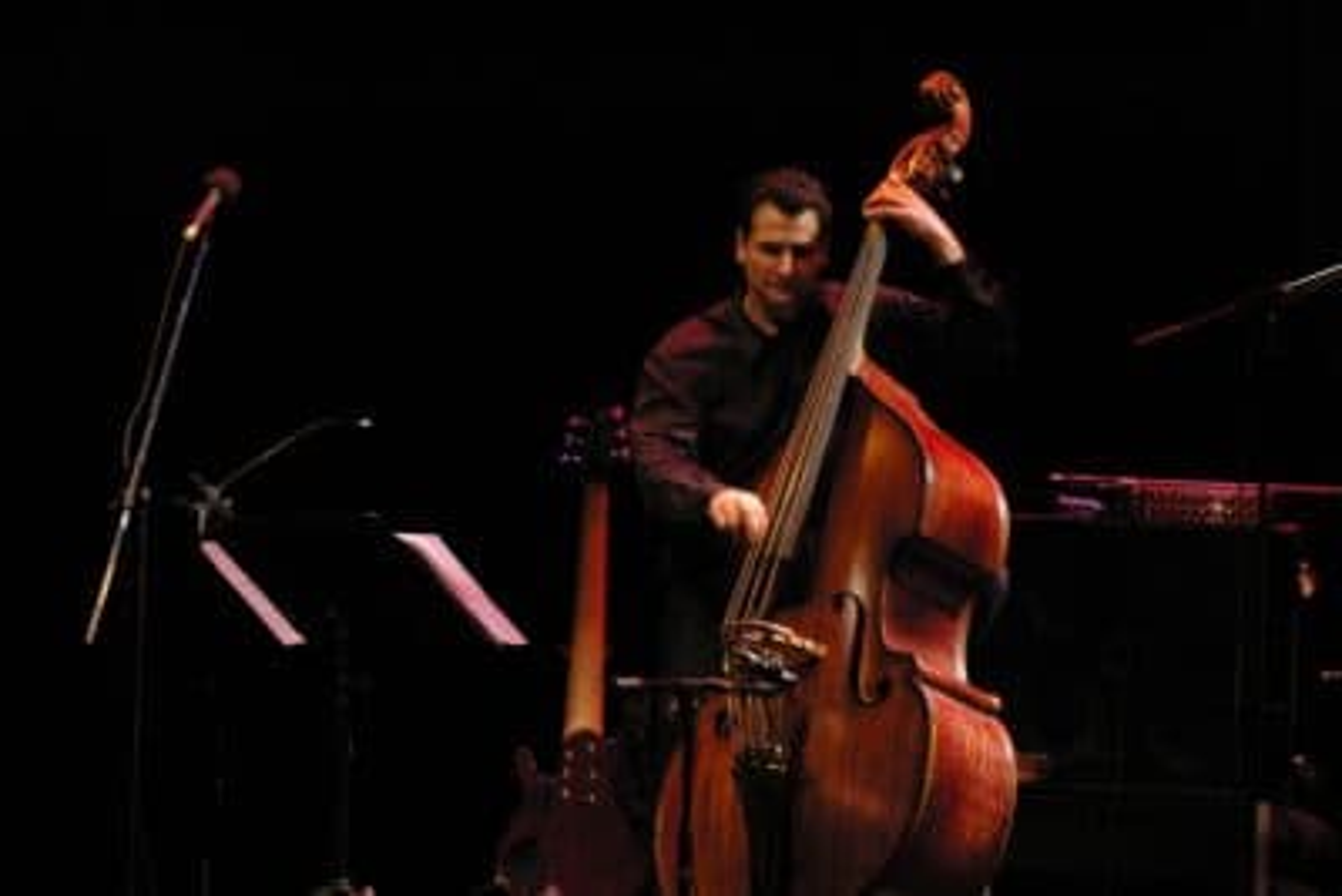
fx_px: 3915
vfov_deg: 13.1
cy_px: 448
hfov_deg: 19.4
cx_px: 671
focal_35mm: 105
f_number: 3.5
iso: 1600
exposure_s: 1/60
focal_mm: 70
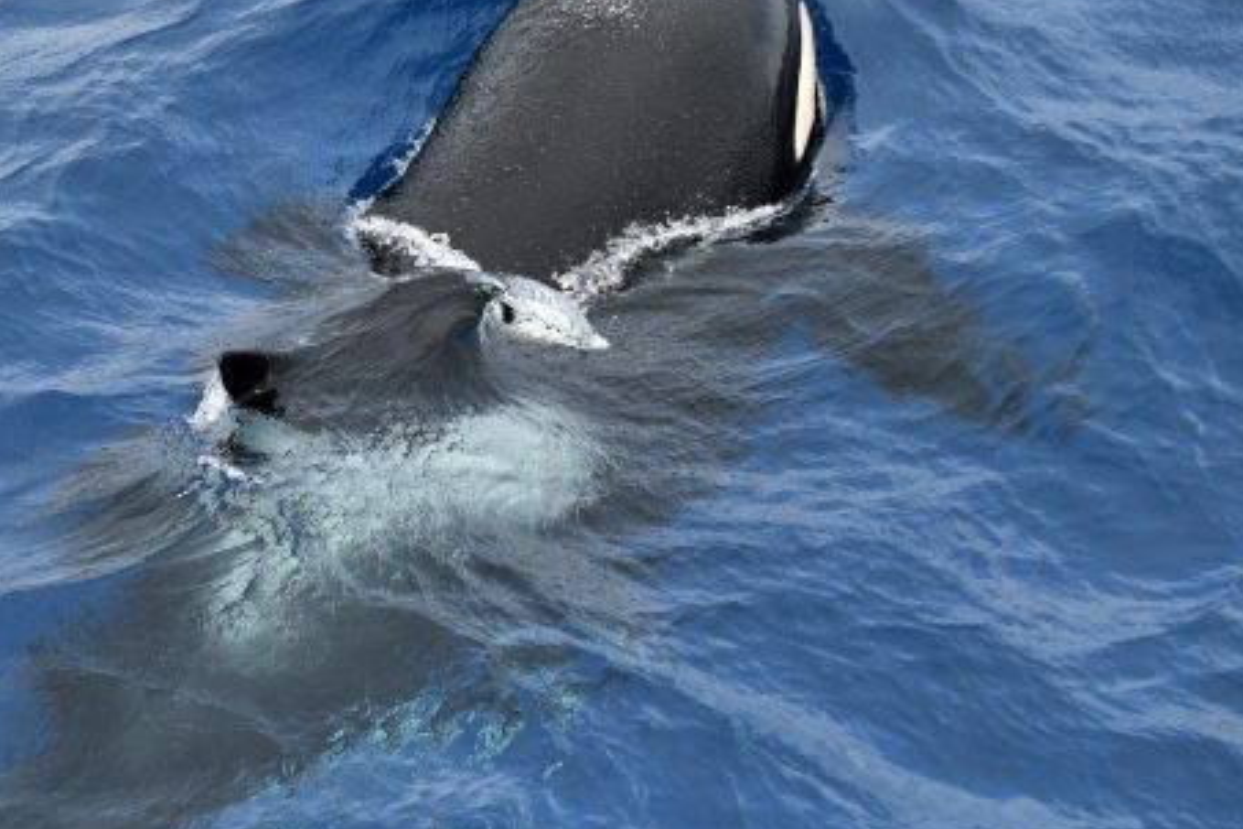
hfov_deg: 19.0
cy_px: 345
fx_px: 3660
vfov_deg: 12.9
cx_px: 167
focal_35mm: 106
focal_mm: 60
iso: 2800
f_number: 5.6
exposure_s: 1/8000
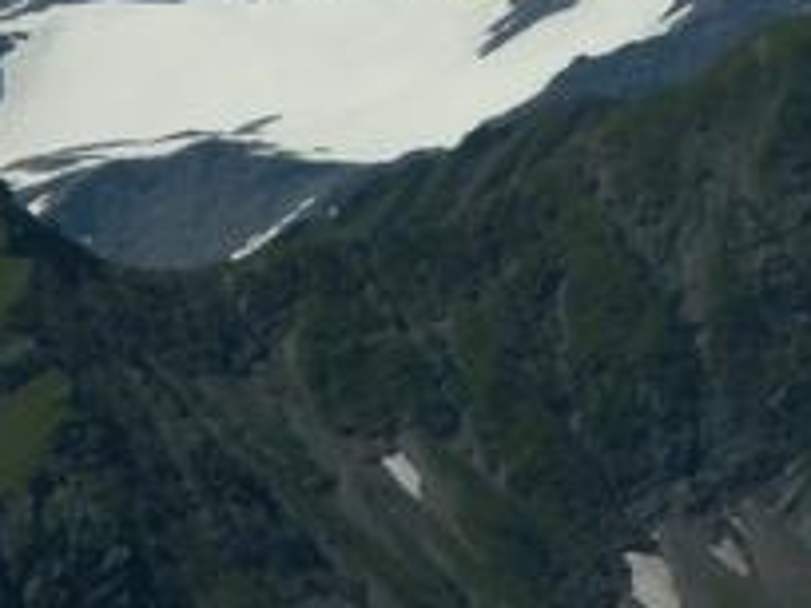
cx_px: 600
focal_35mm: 578
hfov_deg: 3.4
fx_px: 13542
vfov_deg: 2.6
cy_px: -187
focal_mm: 30.06
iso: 50
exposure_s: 1/320
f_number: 8
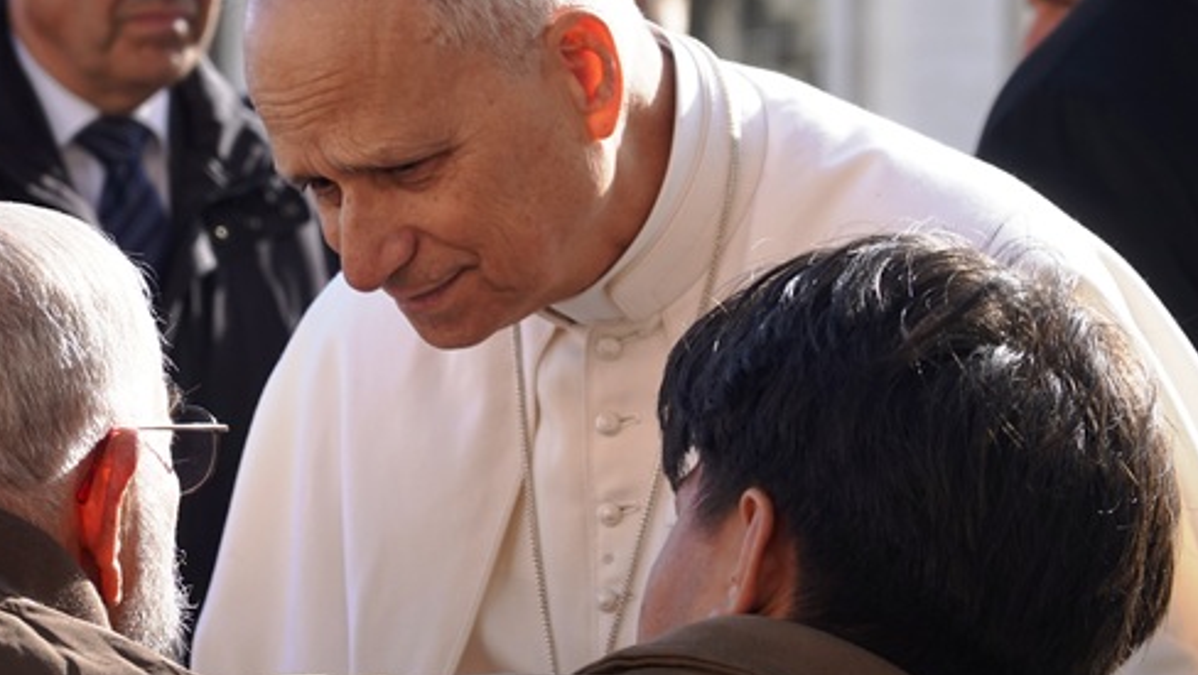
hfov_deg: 8.1
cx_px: 453
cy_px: 189
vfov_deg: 4.6
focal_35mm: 266
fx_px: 8454
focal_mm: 72
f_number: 4.5
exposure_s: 1/250
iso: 125
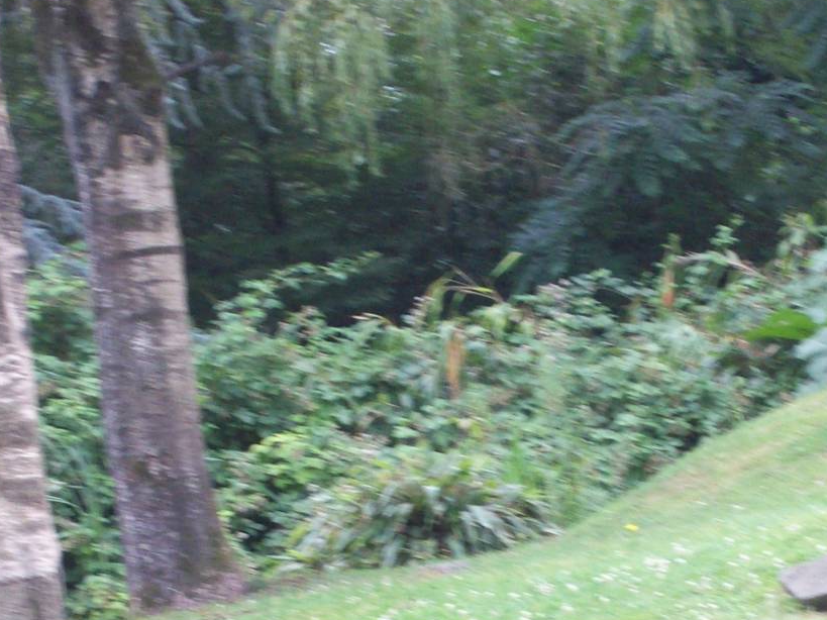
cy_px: 558
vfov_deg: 8.7
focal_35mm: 170
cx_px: 588
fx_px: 4061
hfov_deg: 11.6
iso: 160
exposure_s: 1/88.3
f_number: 4.3
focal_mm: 14.3
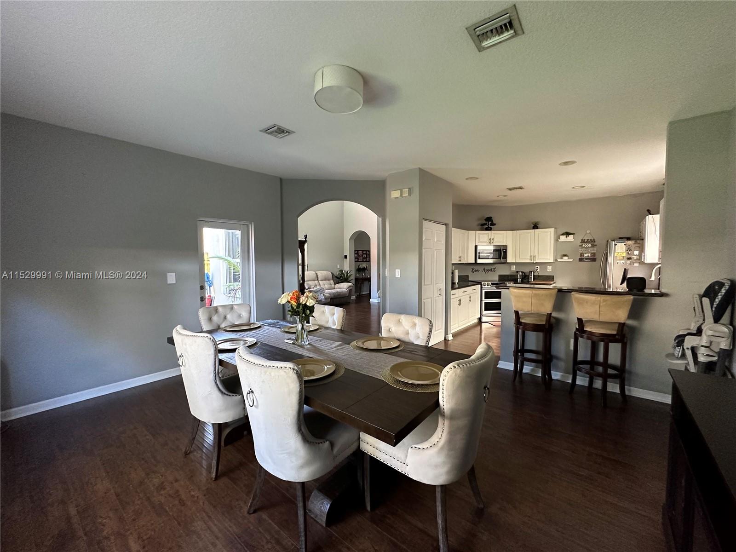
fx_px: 298
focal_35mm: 14
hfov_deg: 102.1
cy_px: 276
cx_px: 368
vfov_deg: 85.7
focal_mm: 2.22
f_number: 2.2
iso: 400
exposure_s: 1/60
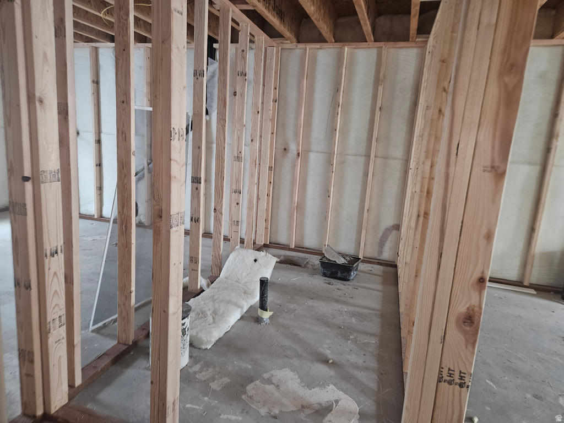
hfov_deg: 73.9
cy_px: 212
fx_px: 375
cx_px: 282
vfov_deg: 58.9
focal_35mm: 23
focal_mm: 5.4
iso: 160
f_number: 1.8
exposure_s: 1/9.99
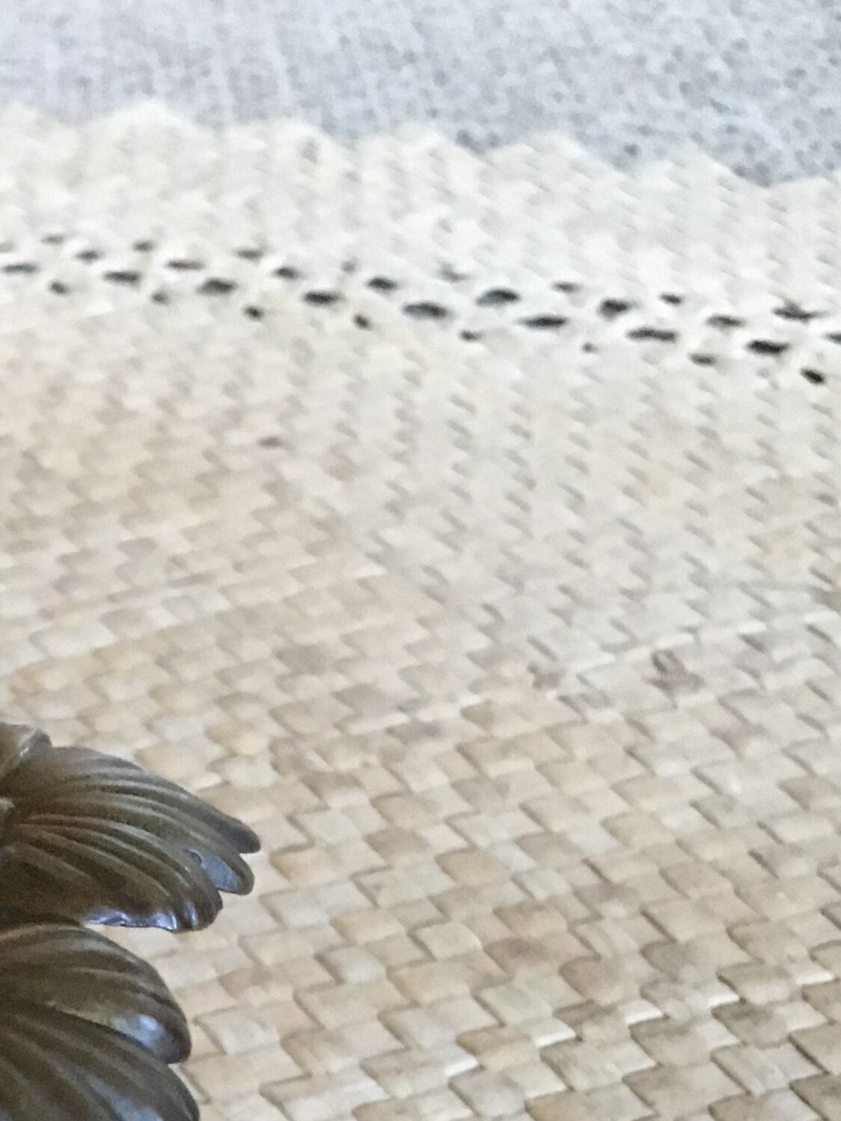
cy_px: 1483
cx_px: -30
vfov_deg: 22.3
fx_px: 2527
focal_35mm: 78
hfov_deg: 18.3
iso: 250
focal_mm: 4.15
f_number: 2.2
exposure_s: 1/17
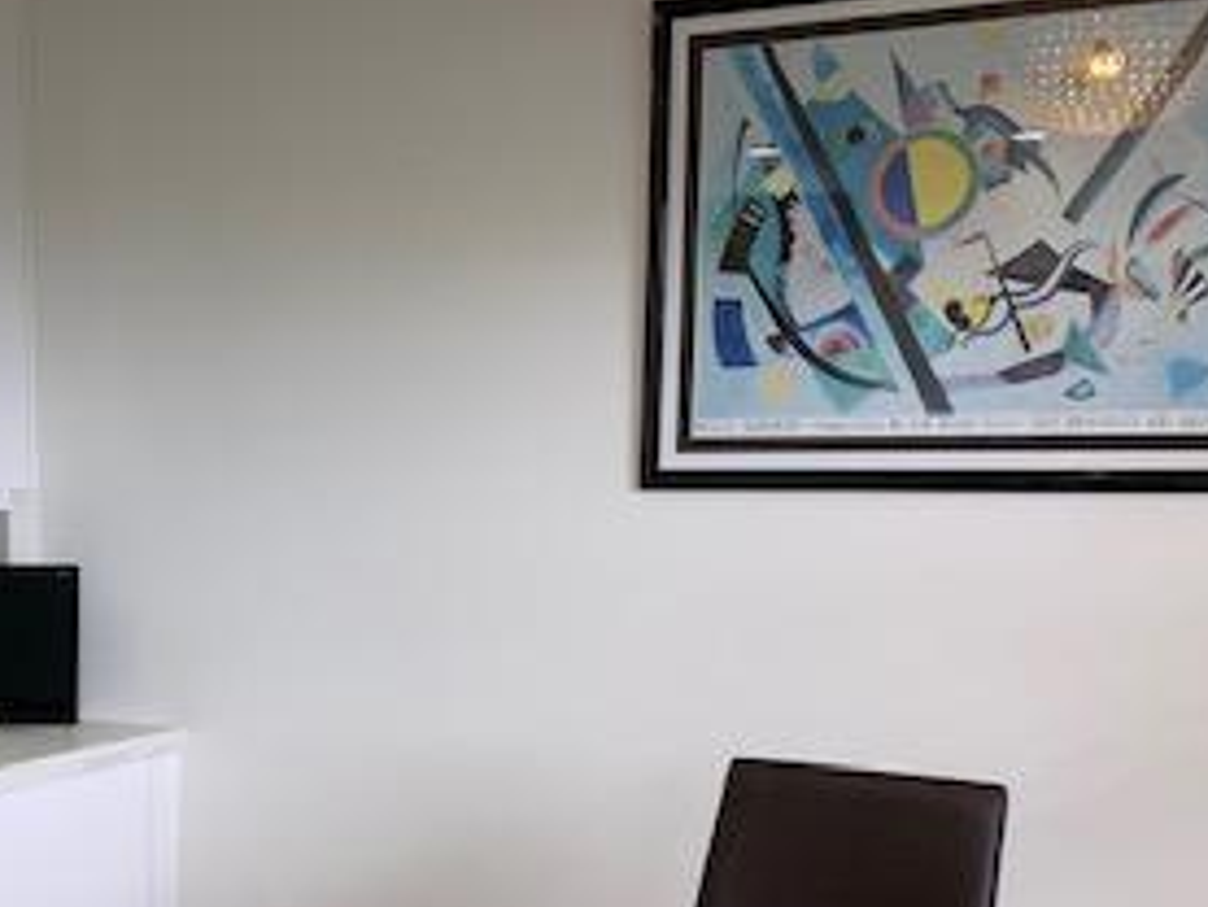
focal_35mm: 60
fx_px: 2095
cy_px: 767
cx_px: 118
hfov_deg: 30.7
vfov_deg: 23.9
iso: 80
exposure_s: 1/121
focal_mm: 4.25
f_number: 1.8
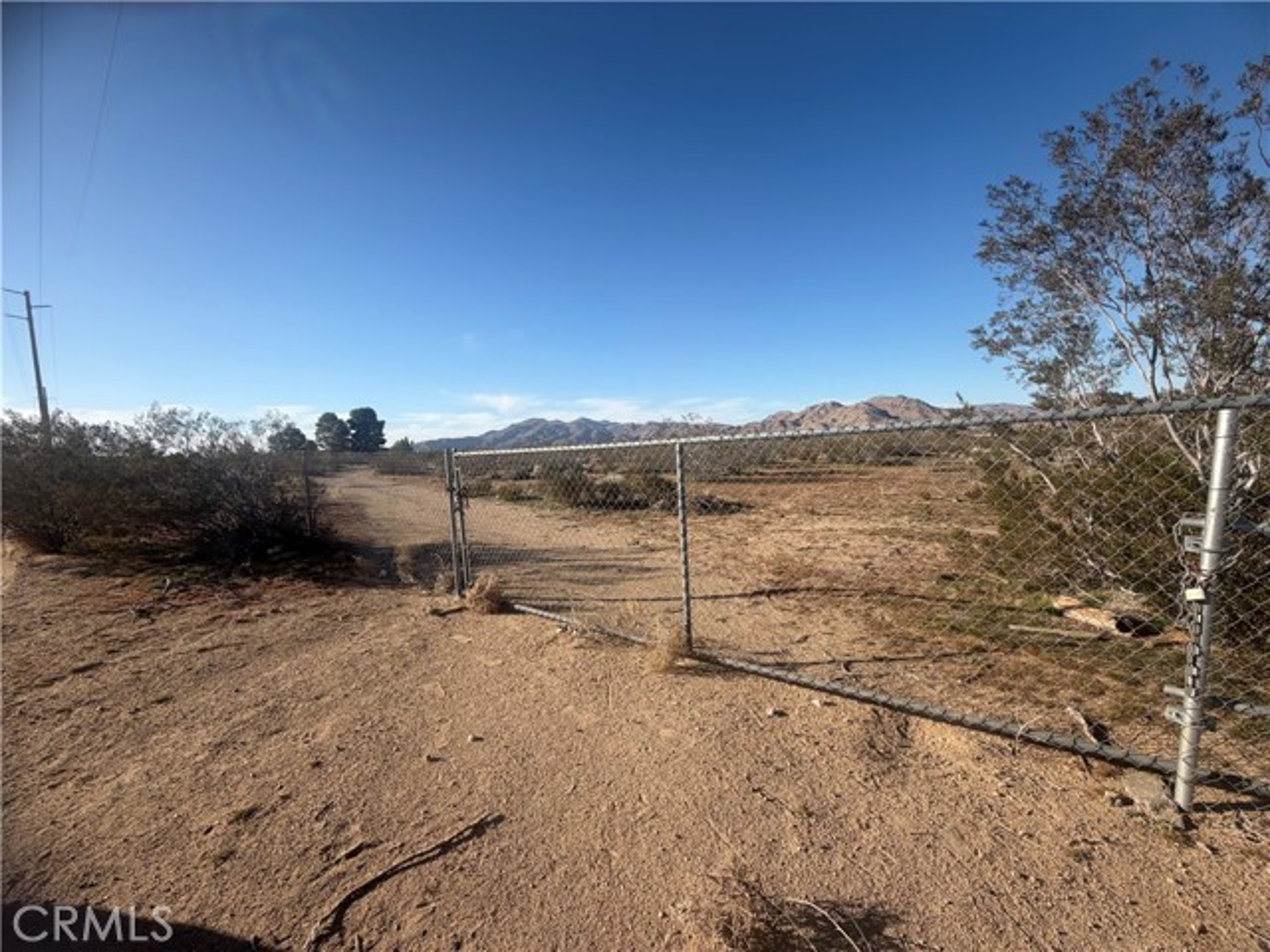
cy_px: 476
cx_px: 635
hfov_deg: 102.1
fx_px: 514
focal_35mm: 14
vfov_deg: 85.7
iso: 25
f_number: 2.2
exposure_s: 1/770
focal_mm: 2.22
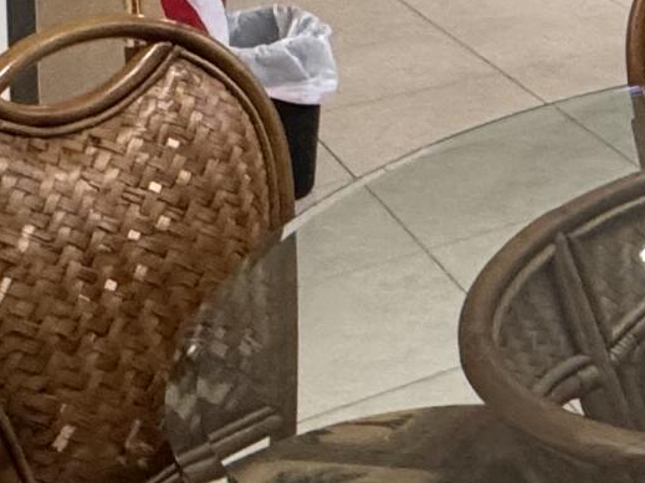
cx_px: 1173
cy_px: -355
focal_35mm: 81
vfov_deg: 15.8
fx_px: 1509
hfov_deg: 18.6
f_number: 2.2
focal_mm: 2.22
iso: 250
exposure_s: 1/120
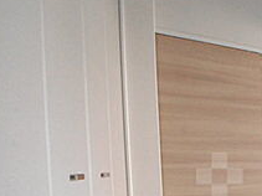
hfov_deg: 30.8
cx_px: 382
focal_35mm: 35
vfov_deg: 38.0
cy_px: 176
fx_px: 265
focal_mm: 8
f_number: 9
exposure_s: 1/50
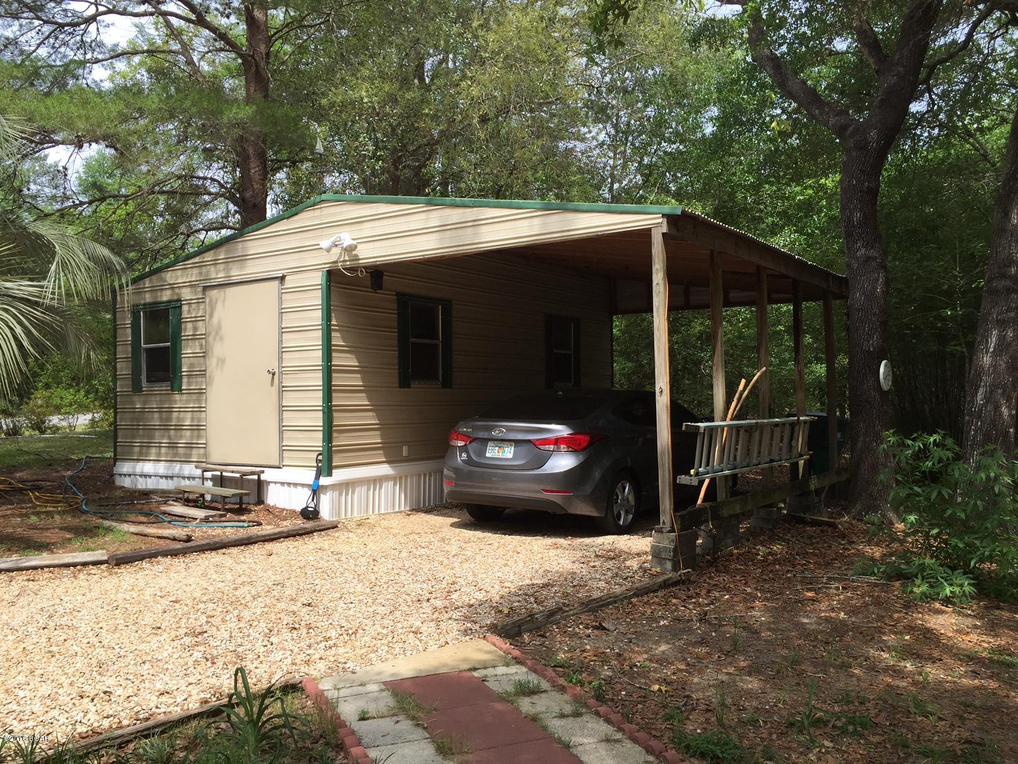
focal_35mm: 29
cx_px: 509
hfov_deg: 61.7
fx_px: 853
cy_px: 382
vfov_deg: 48.2
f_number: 2.2
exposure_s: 1/1014
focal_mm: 4.15
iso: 32
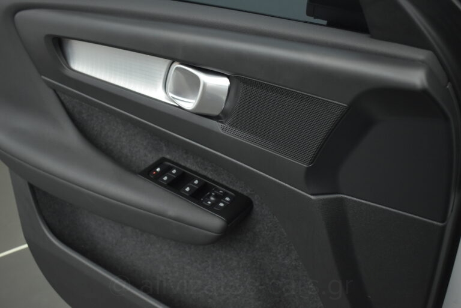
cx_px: 230
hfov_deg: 53.1
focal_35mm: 36
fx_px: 461
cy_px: 154
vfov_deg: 36.9
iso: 1600
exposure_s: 1/100
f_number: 3.8
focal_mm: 24
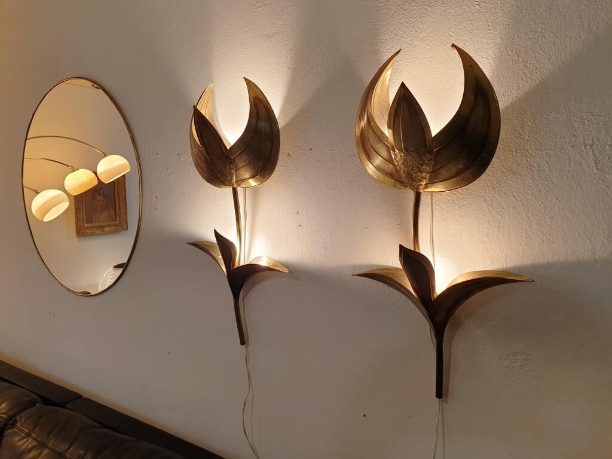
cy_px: 230
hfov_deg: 67.3
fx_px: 460
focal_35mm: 26
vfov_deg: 53.1
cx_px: 306
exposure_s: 1/50
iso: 50
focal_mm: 4.3
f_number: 2.4
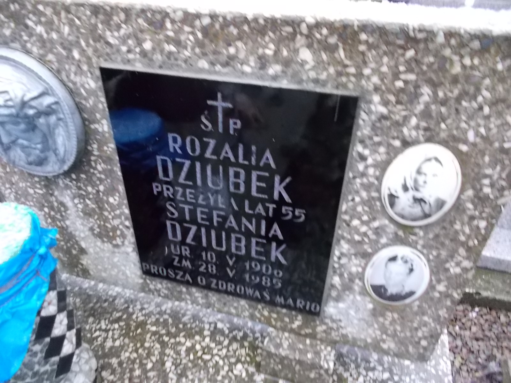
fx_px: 384
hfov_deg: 67.3
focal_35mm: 26
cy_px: 192
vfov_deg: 53.1
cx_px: 256
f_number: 3.2
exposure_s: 1/30
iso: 400
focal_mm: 4.6
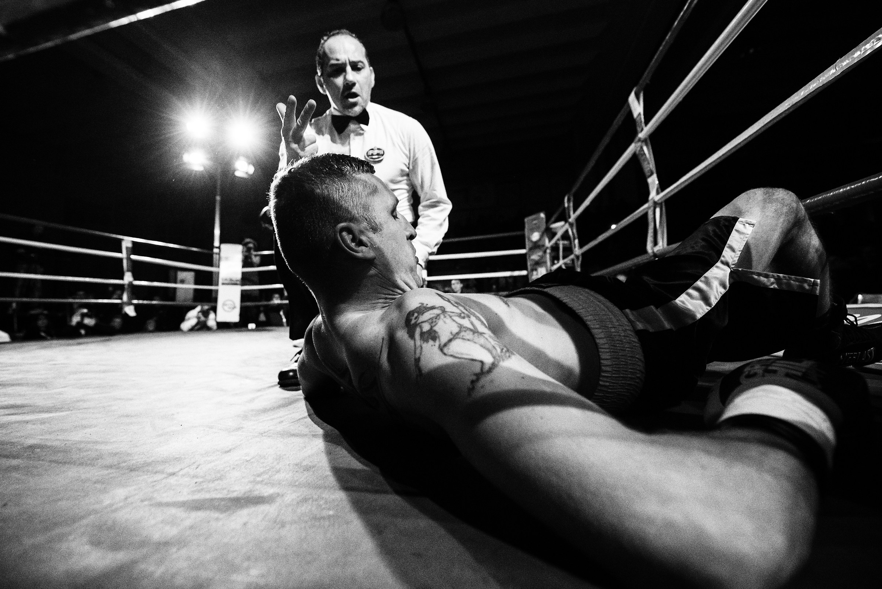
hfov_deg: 104.2
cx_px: 441
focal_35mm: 14
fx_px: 343
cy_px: 294
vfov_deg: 81.3
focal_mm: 14
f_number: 3.2
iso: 5000
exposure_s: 1/640
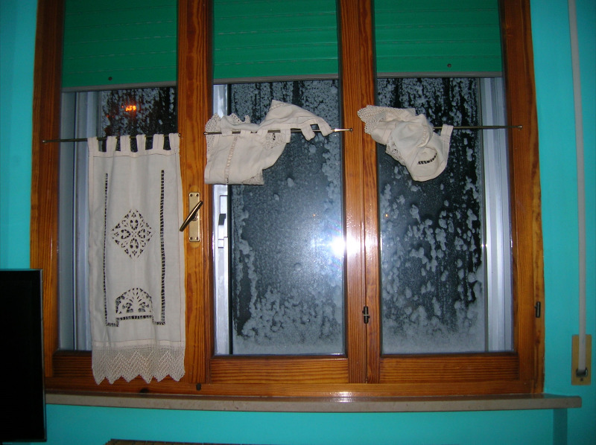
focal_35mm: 34
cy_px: 222
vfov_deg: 41.7
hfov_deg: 54.0
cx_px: 298
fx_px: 585
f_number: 2.9
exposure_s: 1/60.1
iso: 50
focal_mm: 5.7
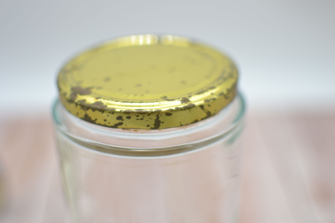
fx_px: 489
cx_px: 168
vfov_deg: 25.8
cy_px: 112
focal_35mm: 52
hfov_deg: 37.9
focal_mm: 35
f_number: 1.8
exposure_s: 1/400
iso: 100
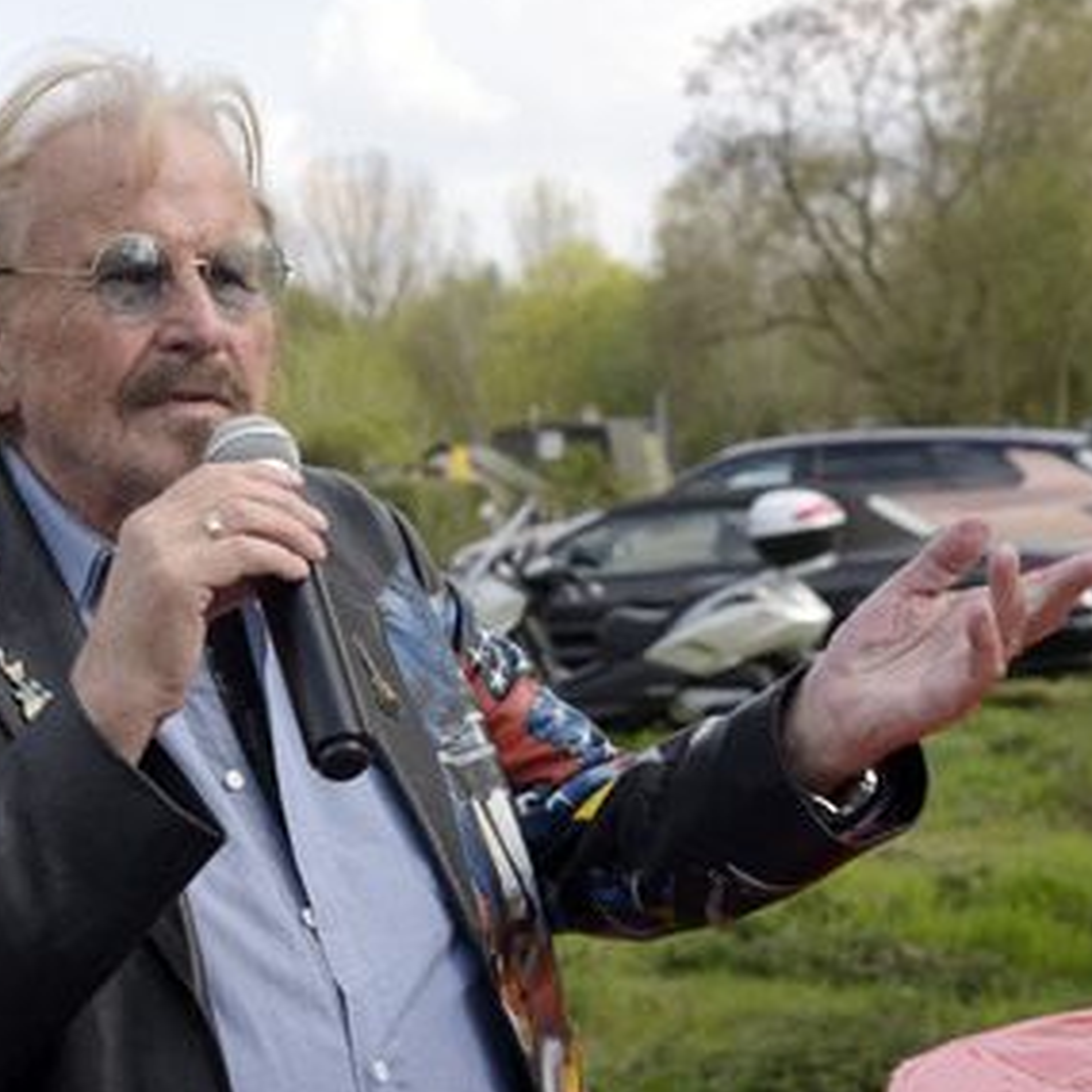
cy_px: 548
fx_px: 2784
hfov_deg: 22.0
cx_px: 251
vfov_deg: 22.2
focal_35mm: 78
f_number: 7.1
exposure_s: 1/500
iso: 500
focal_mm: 58
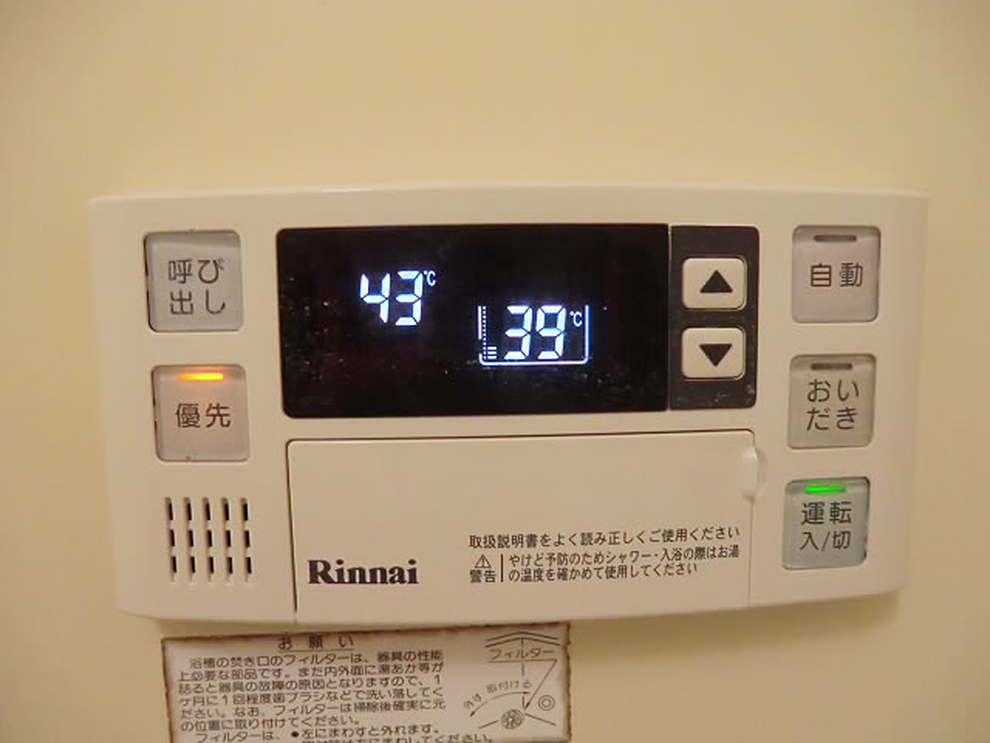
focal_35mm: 24
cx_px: 495
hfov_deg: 71.6
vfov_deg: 56.8
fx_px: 686
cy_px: 372
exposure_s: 1/50
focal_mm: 4.3
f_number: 3.2
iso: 800
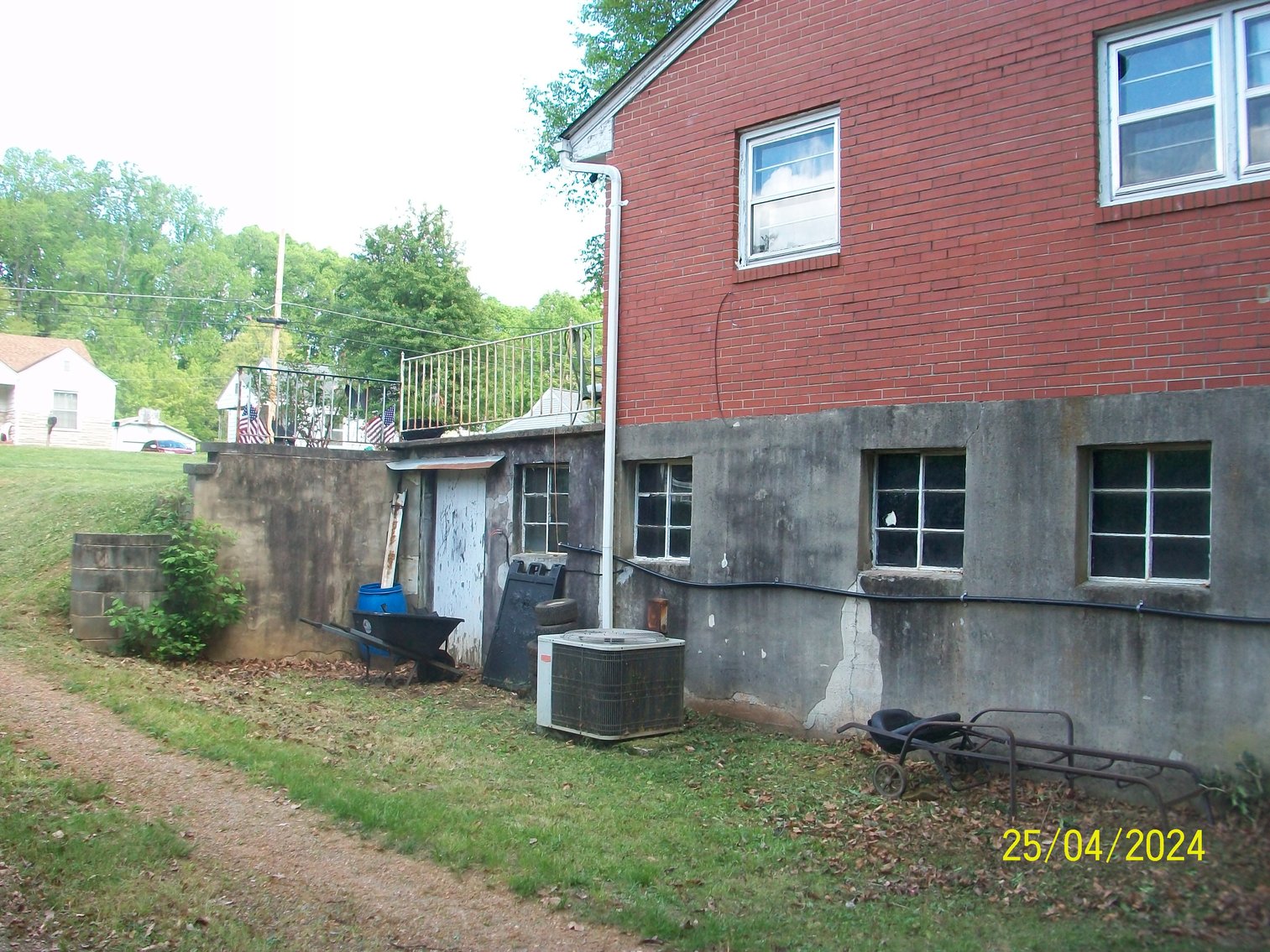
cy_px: 476
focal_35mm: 34
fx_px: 1247
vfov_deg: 41.8
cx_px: 635
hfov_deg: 54.0
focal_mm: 5.7
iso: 80
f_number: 2.8
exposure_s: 1/125
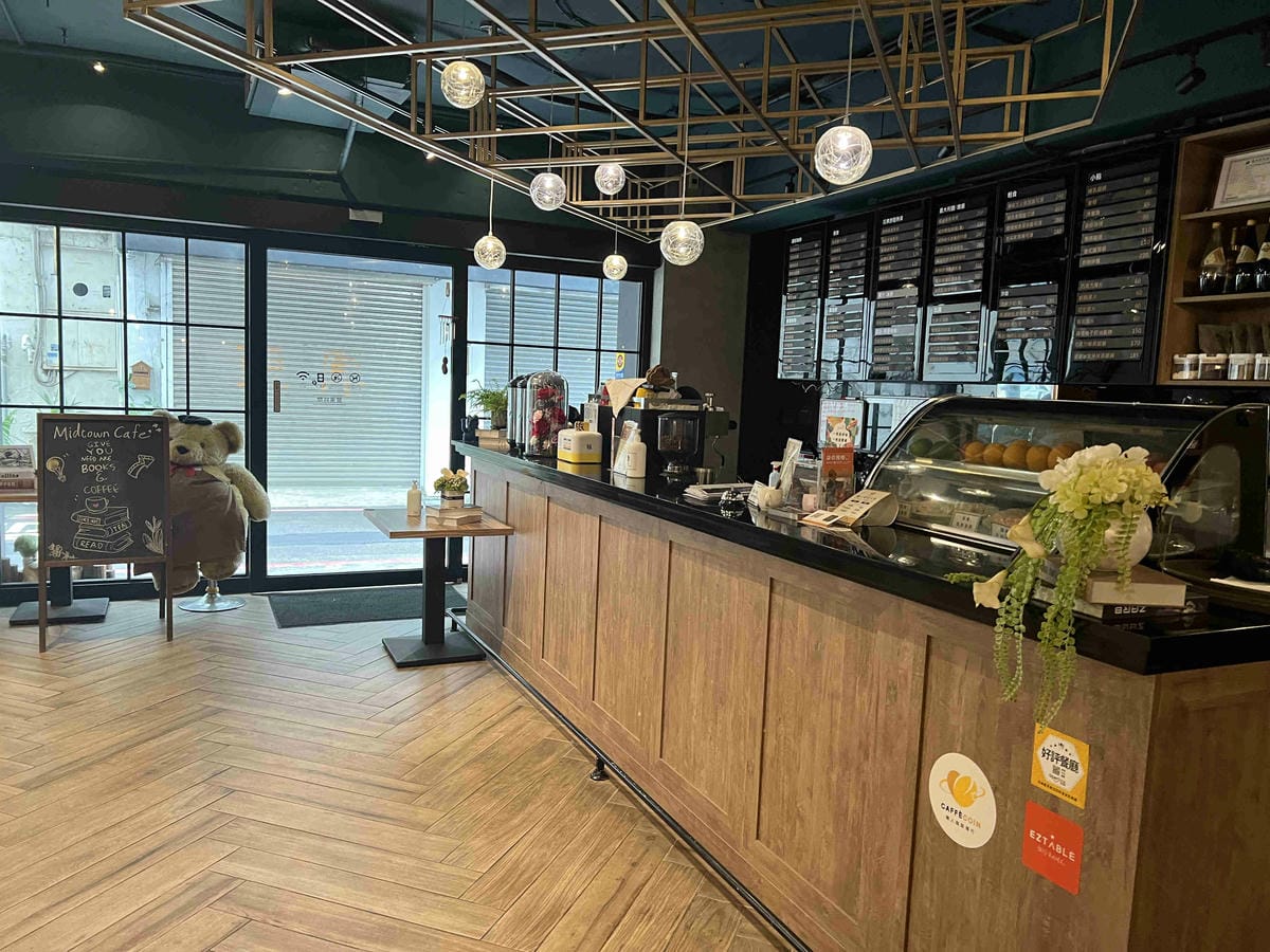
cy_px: 476
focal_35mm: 26
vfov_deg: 53.1
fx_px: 954
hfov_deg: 67.3
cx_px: 635
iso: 250
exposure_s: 1/60
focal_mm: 5.7
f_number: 1.5
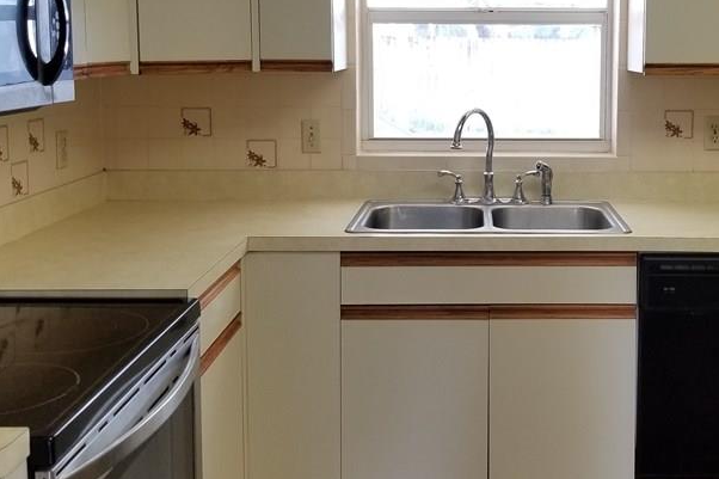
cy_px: 147
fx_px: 918
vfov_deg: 29.0
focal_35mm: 46
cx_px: 493
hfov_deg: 42.0
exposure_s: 1/60
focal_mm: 4.25
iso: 100
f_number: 1.7
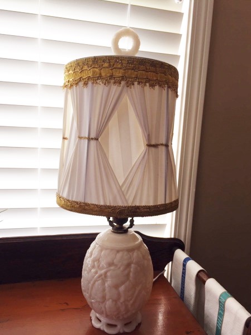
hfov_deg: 45.4
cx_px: 125
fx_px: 300
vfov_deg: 58.3
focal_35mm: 31
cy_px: 178
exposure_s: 1/60
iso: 32
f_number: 2.2
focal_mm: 4.15
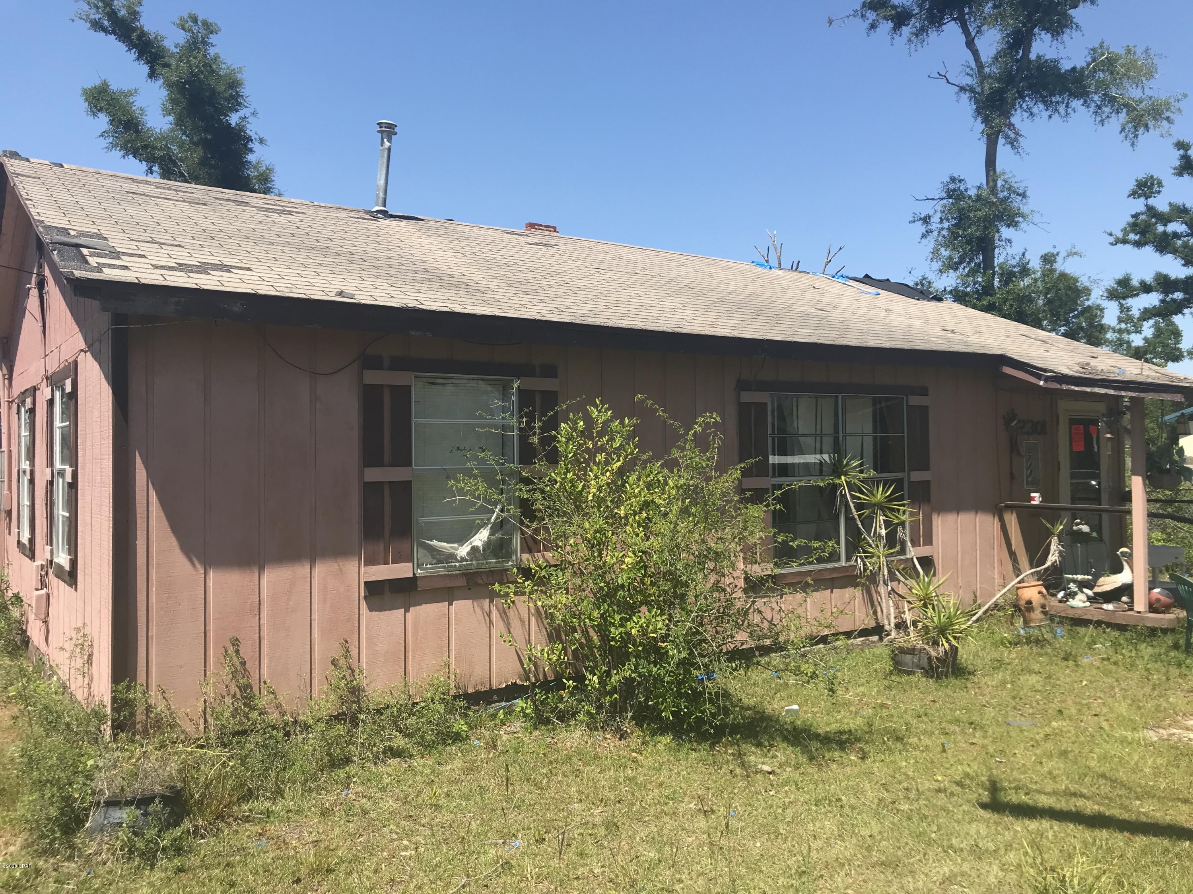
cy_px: 447
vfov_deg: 49.7
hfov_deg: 63.4
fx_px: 965
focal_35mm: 28
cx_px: 596
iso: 20
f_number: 1.8
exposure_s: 1/1650
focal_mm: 3.99
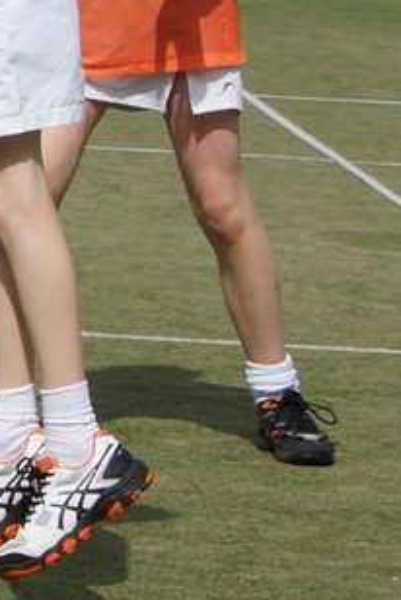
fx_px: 2912
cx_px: -264
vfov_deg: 11.5
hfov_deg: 7.7
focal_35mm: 175
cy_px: -146
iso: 200
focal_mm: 35
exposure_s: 1/1000
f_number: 8
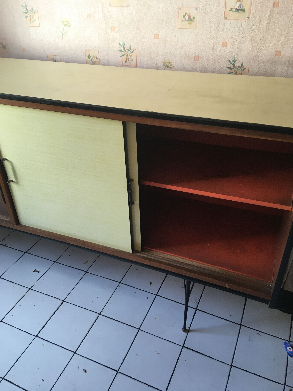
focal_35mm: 29
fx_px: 327
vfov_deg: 61.7
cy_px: 196
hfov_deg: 48.2
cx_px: 146
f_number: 2.2
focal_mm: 4.15
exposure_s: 1/33
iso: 50
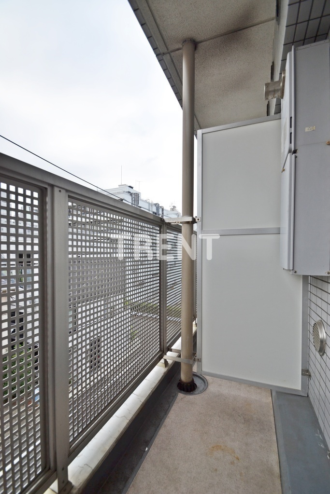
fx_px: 206
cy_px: 247
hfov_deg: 77.3
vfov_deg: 100.4
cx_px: 165
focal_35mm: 15
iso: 100
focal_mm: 10
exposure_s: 1/200
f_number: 7.1
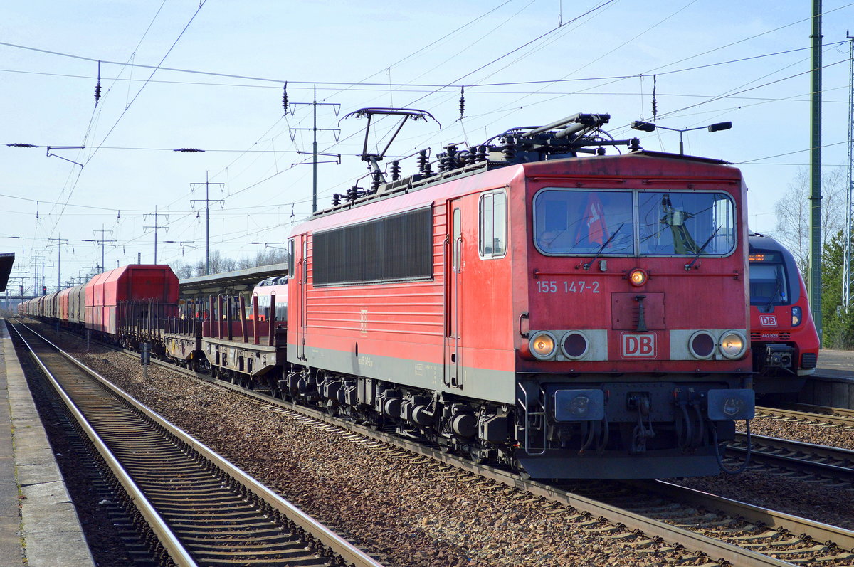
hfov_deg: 24.6
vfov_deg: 16.5
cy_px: 284
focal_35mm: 82
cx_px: 427
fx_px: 1955
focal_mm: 55
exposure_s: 1/1000
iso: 400
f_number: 5.6
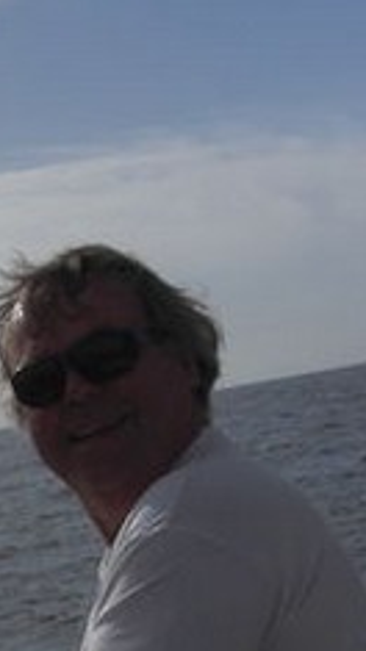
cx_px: -222
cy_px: 560
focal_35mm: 111
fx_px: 1917
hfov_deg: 10.4
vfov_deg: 19.0
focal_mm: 7.9
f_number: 8
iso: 80
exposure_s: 1/500
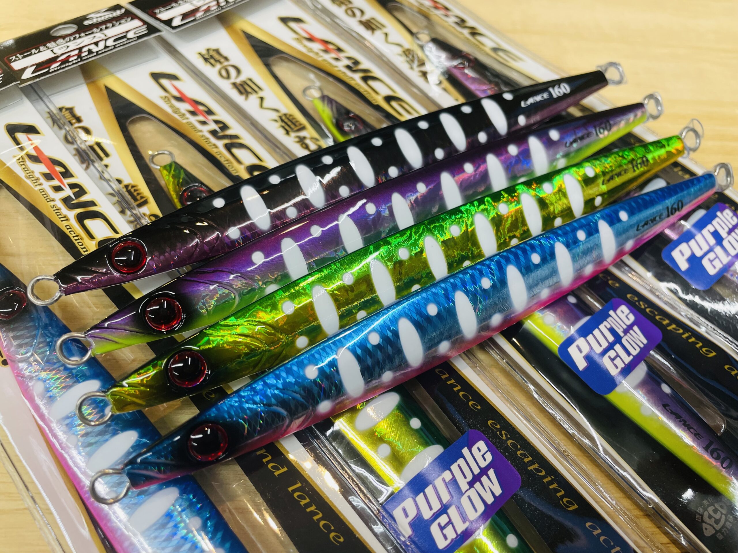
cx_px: 369
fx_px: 554
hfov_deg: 67.3
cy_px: 276
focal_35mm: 26
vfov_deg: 53.1
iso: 100
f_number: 1.6
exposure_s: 1/100
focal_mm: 4.2
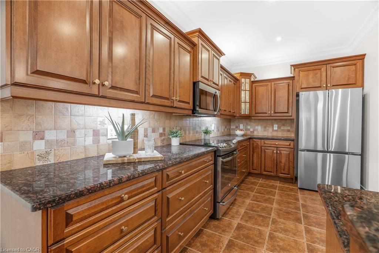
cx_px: 190
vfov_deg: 73.8
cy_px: 126
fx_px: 168
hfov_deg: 96.7
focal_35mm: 16
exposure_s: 8
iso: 100
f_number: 8
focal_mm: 16
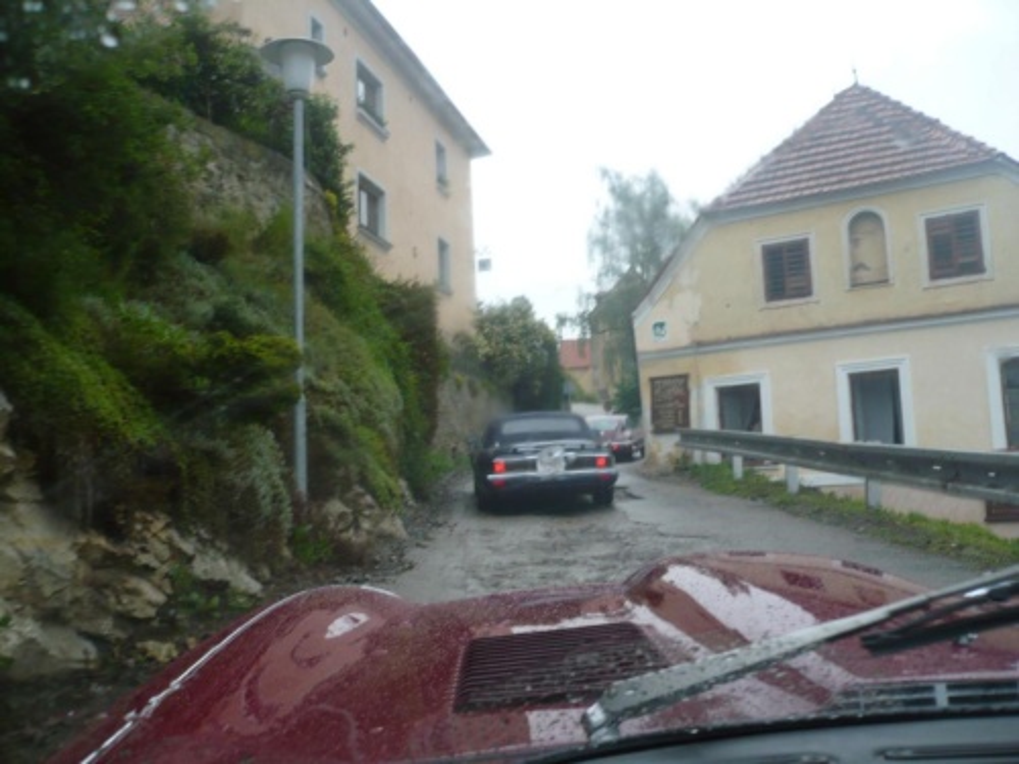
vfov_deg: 40.7
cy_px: 382
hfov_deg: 52.6
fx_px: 1030
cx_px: 510
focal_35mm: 35
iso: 100
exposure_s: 1/125
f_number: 2.8
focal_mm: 5.8
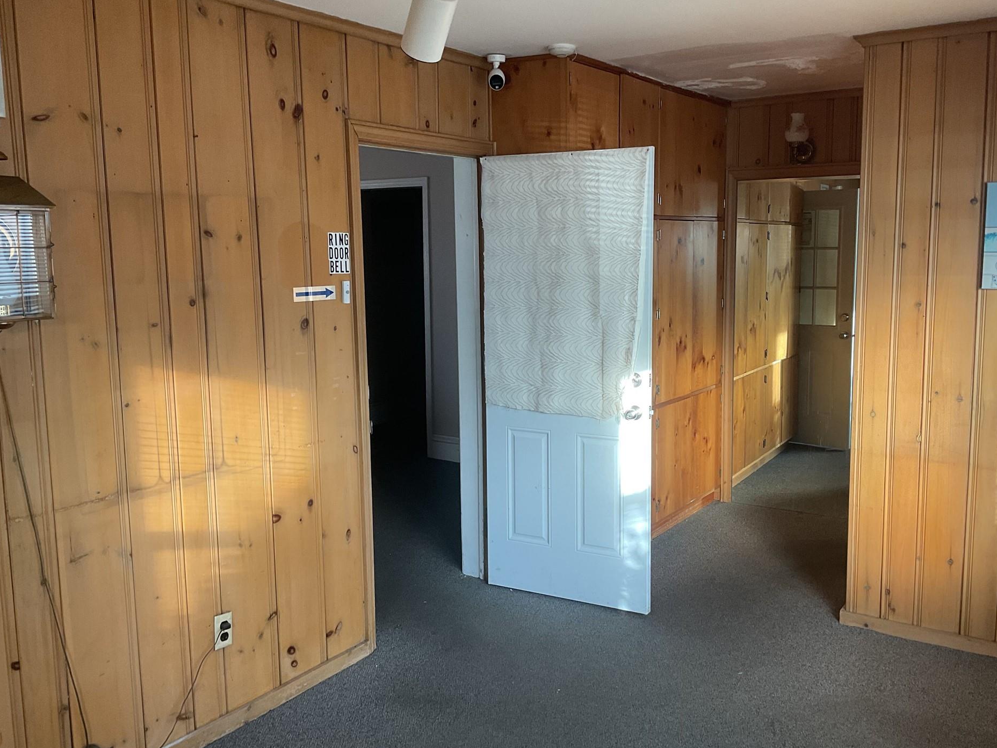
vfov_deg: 44.2
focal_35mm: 32
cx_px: 531
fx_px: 922
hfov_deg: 56.8
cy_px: 359
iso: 50
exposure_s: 1/60
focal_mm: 3
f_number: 1.8
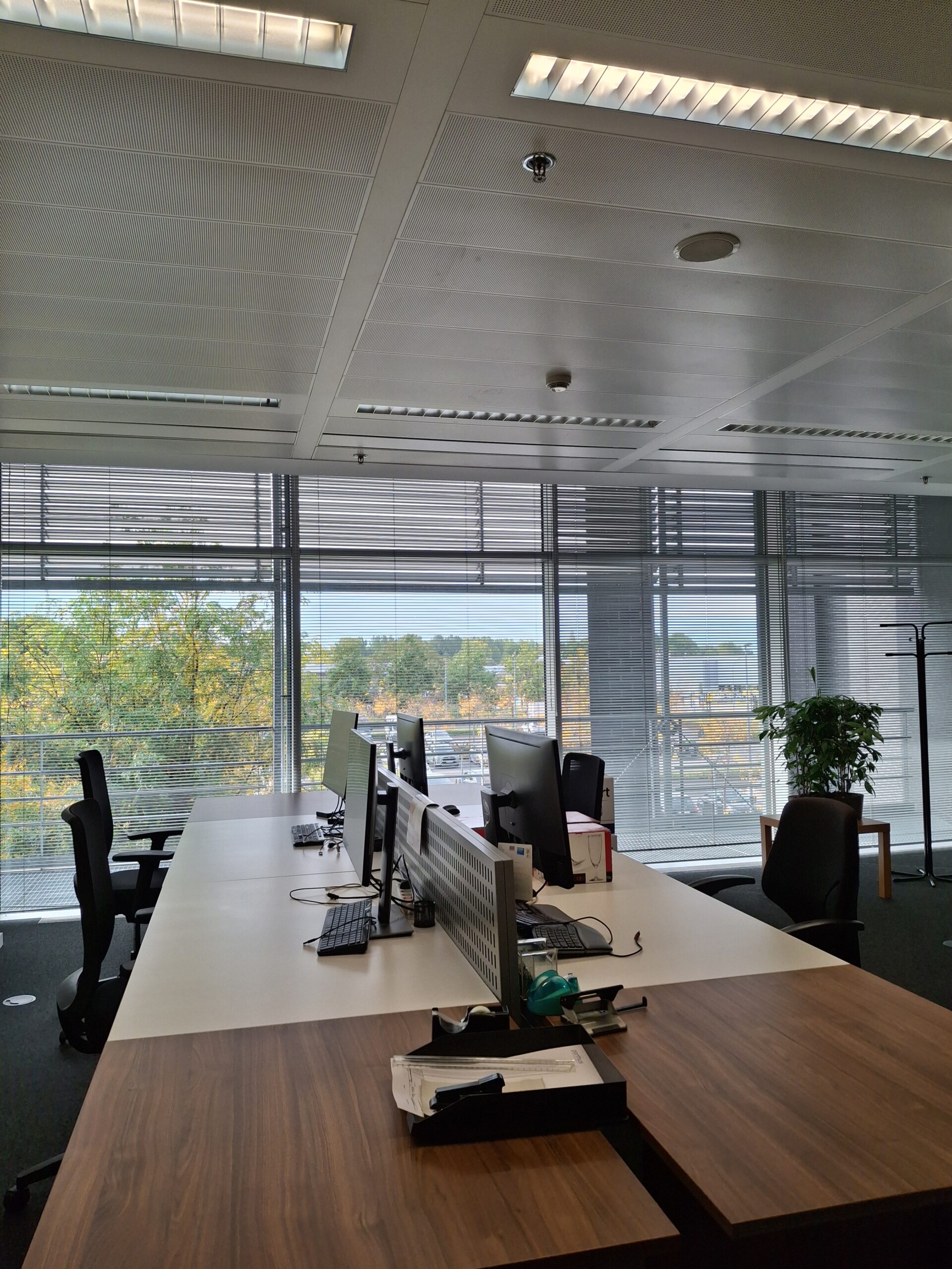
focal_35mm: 25
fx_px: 917
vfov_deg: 69.4
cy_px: 634
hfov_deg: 54.9
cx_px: 476
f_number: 1.8
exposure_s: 1/260
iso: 32
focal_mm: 4.69
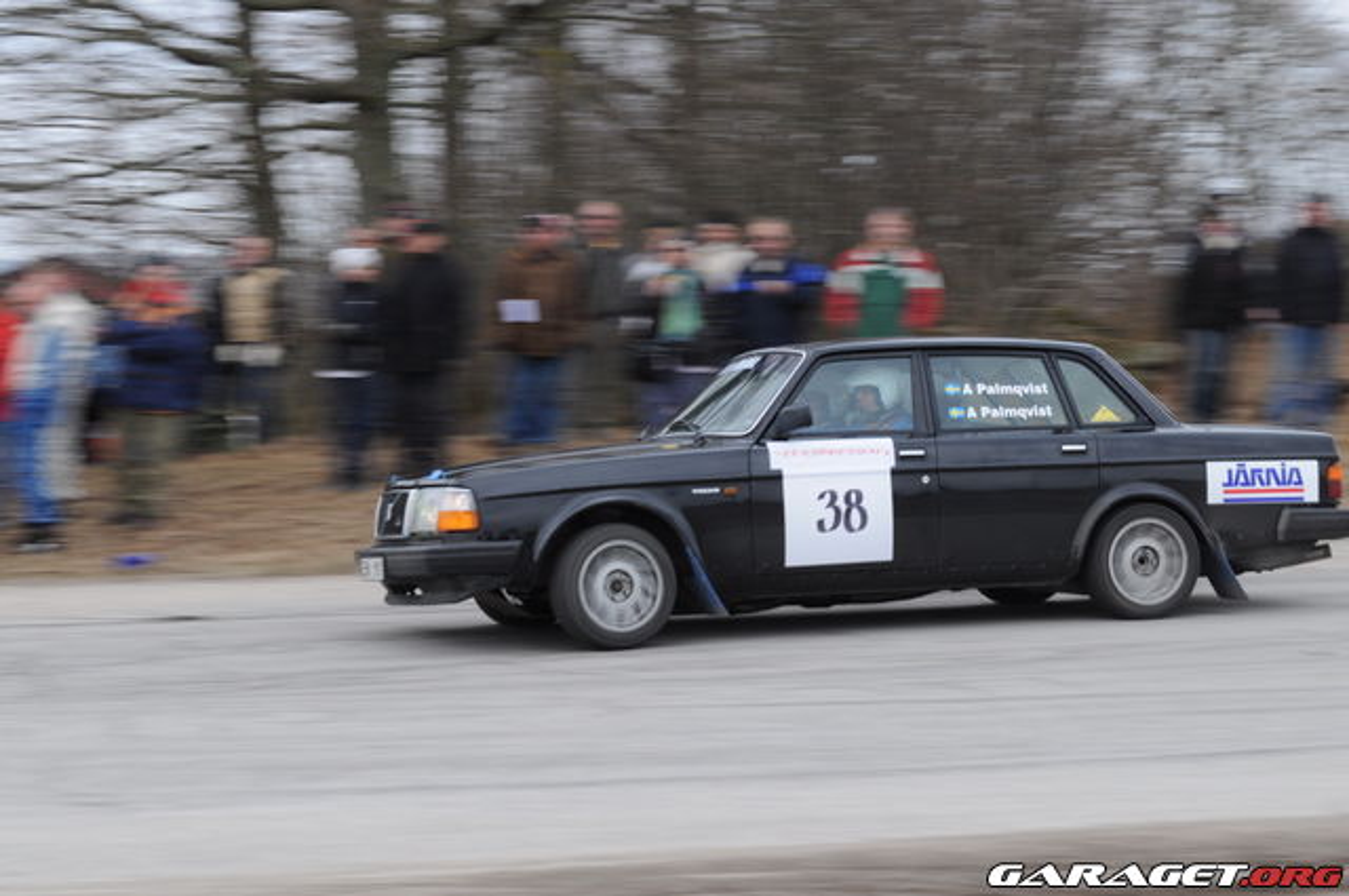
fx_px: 3088
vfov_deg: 16.5
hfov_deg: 24.6
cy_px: 448
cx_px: 674
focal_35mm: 82
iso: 320
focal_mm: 55
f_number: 13
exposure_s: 1/100
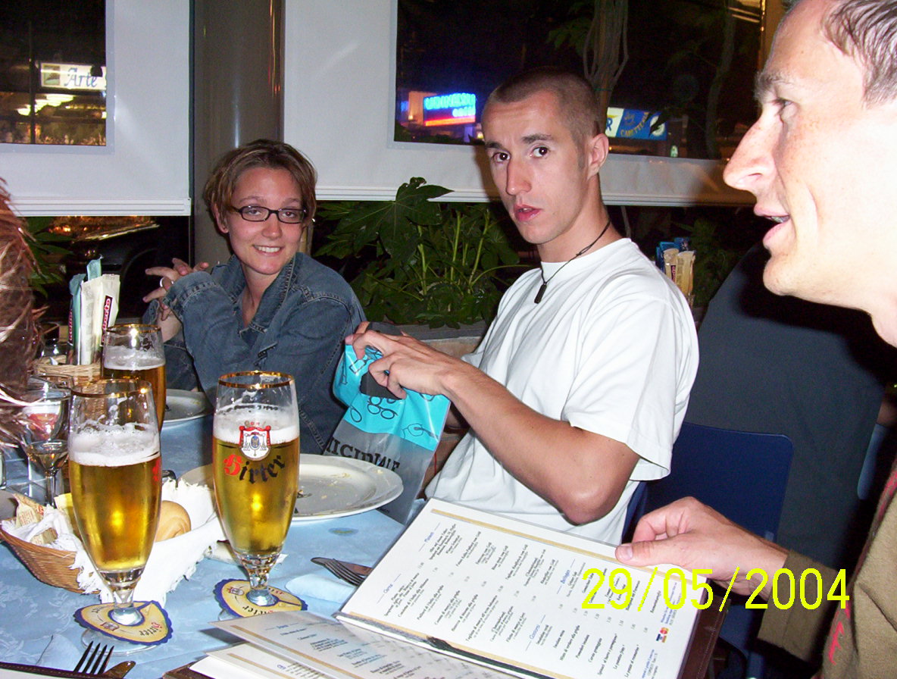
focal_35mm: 43
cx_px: 448
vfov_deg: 33.8
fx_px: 1118
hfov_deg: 43.7
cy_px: 340
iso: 140
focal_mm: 5.77
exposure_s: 1/60
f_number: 2.73
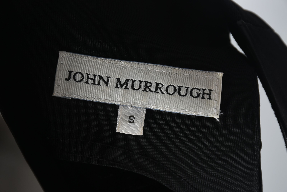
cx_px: 144
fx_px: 1137
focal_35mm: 142
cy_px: 96
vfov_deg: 9.6
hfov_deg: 14.4
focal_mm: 95
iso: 200
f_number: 10
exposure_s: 1/125
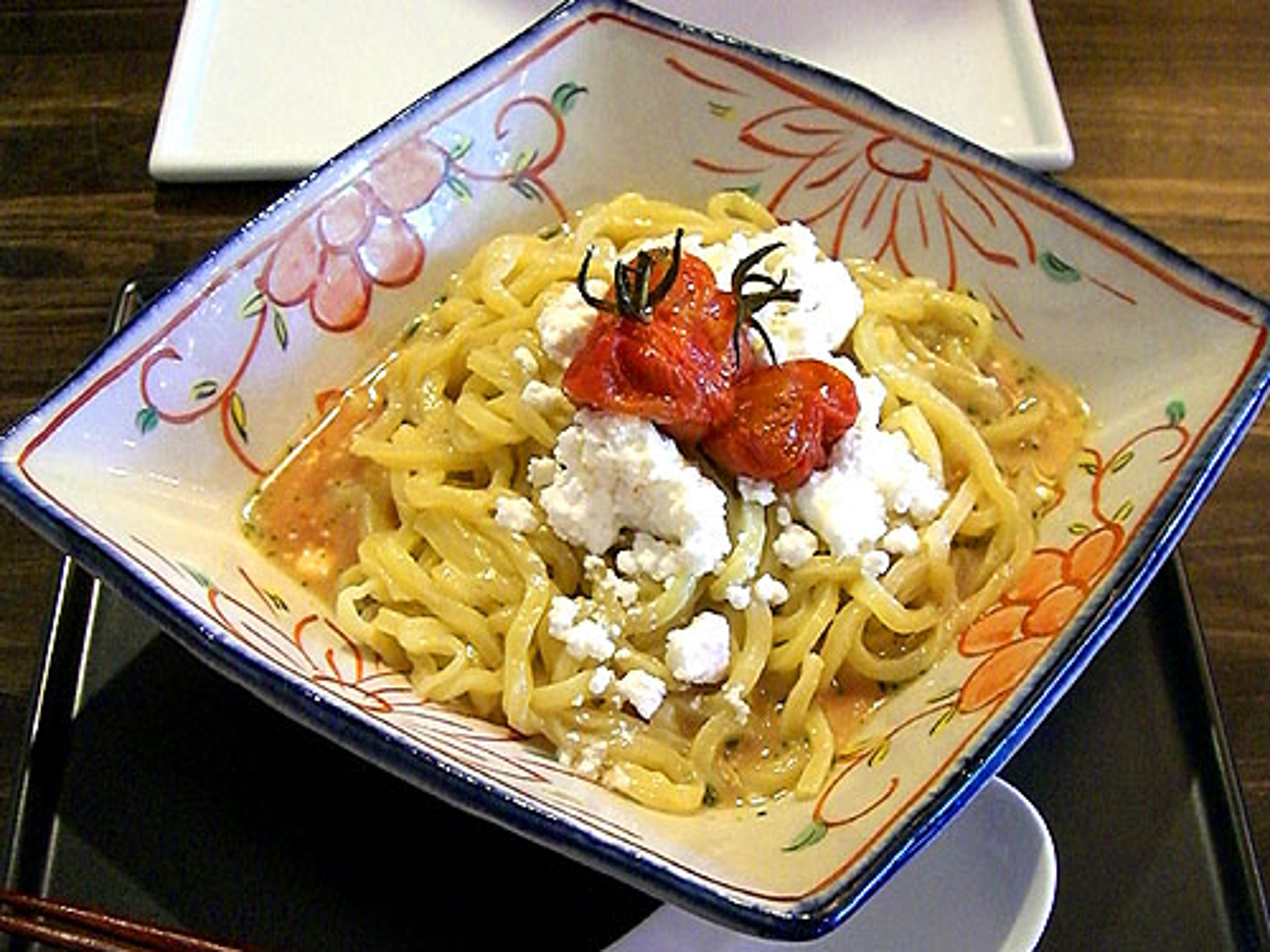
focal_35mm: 38
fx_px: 1394
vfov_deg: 37.7
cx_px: 635
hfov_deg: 49.0
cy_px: 476
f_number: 2.7
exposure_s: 1/50
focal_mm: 6.2
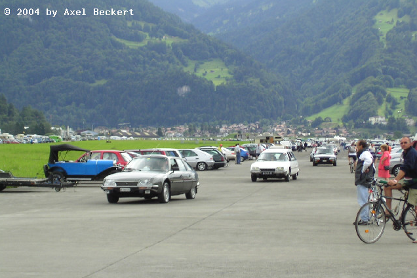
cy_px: 157
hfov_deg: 18.1
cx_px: 208
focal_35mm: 113
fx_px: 1309
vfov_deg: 12.1
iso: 54
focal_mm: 16.8
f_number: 4.9
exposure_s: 1/154
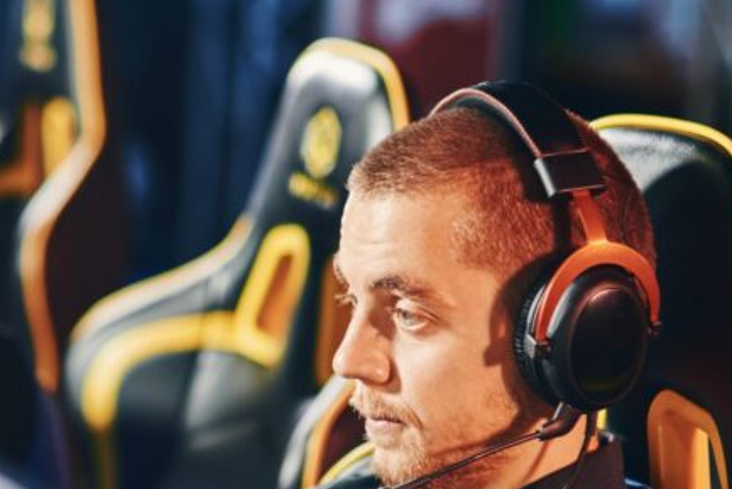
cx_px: -36
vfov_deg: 6.8
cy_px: 332
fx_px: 4088
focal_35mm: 201
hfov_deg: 10.1
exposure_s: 1/200
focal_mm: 85
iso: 400
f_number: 1.8
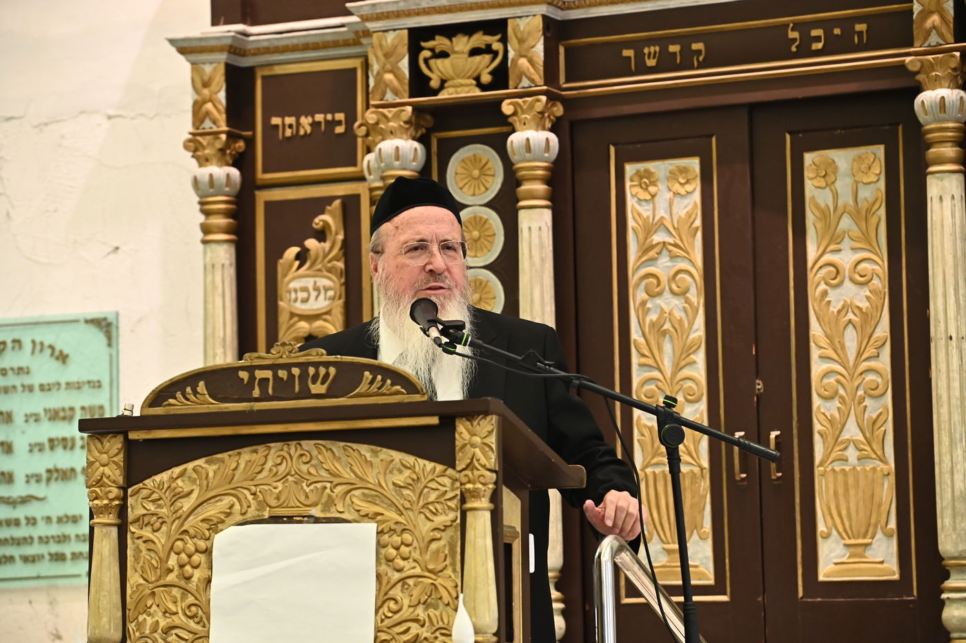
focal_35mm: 140
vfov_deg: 9.8
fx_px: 3755
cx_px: 483
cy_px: 322
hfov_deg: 14.7
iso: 2500
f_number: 6.3
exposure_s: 1/160
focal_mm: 140
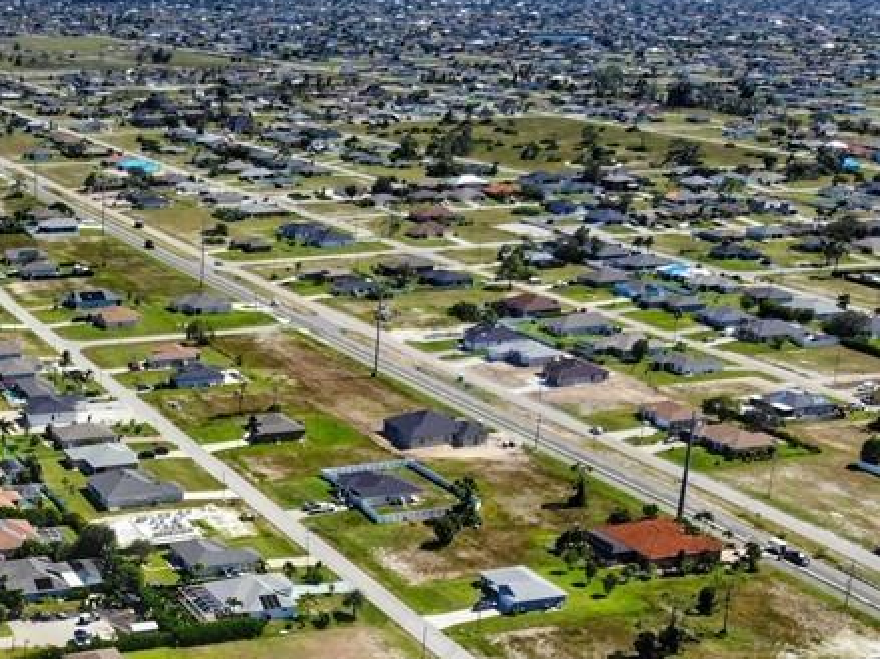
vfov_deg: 25.5
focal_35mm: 56
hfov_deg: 32.9
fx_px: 1423
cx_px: 112
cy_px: 562
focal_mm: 4.5
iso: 113
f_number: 2.8
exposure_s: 1/183
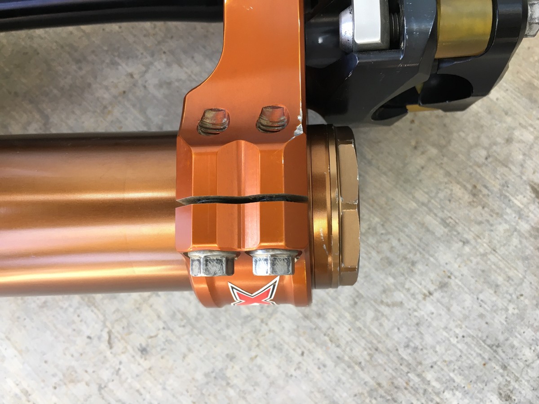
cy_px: 202
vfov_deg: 48.2
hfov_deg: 61.7
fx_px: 452
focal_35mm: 29
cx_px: 270
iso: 25
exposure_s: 1/40
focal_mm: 4.15
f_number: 2.2
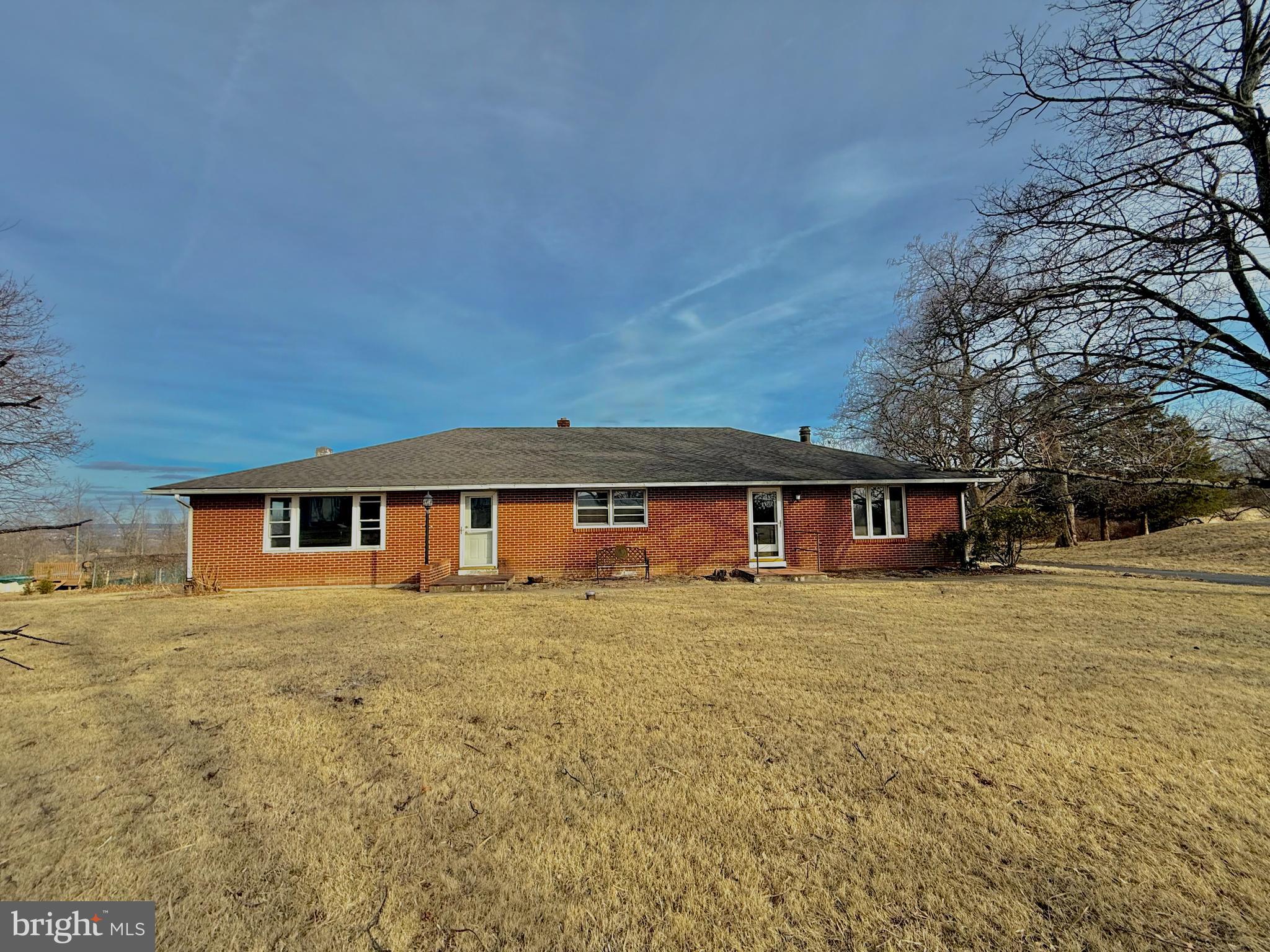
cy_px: 476
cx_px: 635
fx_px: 514
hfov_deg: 102.1
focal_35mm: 14
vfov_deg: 85.7
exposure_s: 1/1698
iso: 50
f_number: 2.2
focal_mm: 2.22
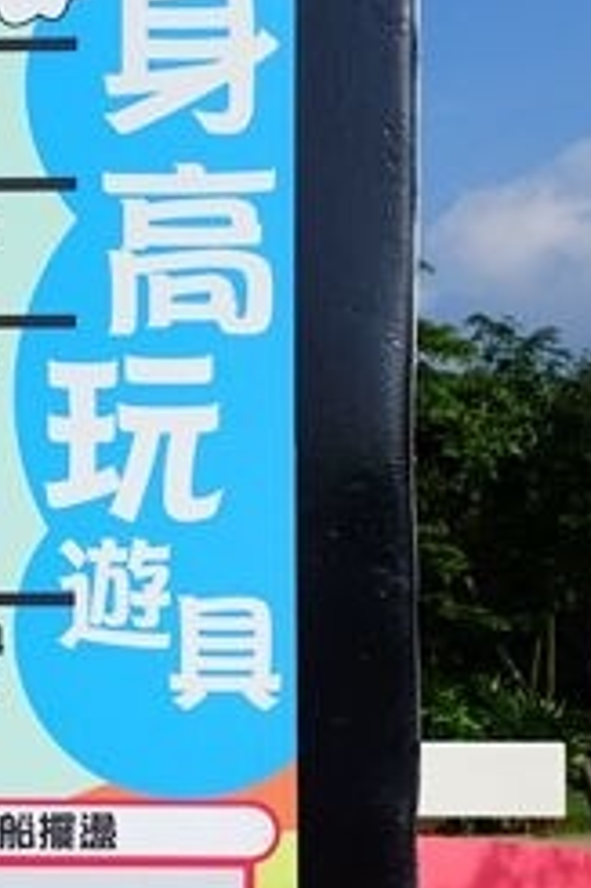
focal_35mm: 85
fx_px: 2096
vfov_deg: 23.6
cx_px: 5
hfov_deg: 15.8
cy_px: 707
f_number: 4
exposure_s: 1/320
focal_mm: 11.56
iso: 125
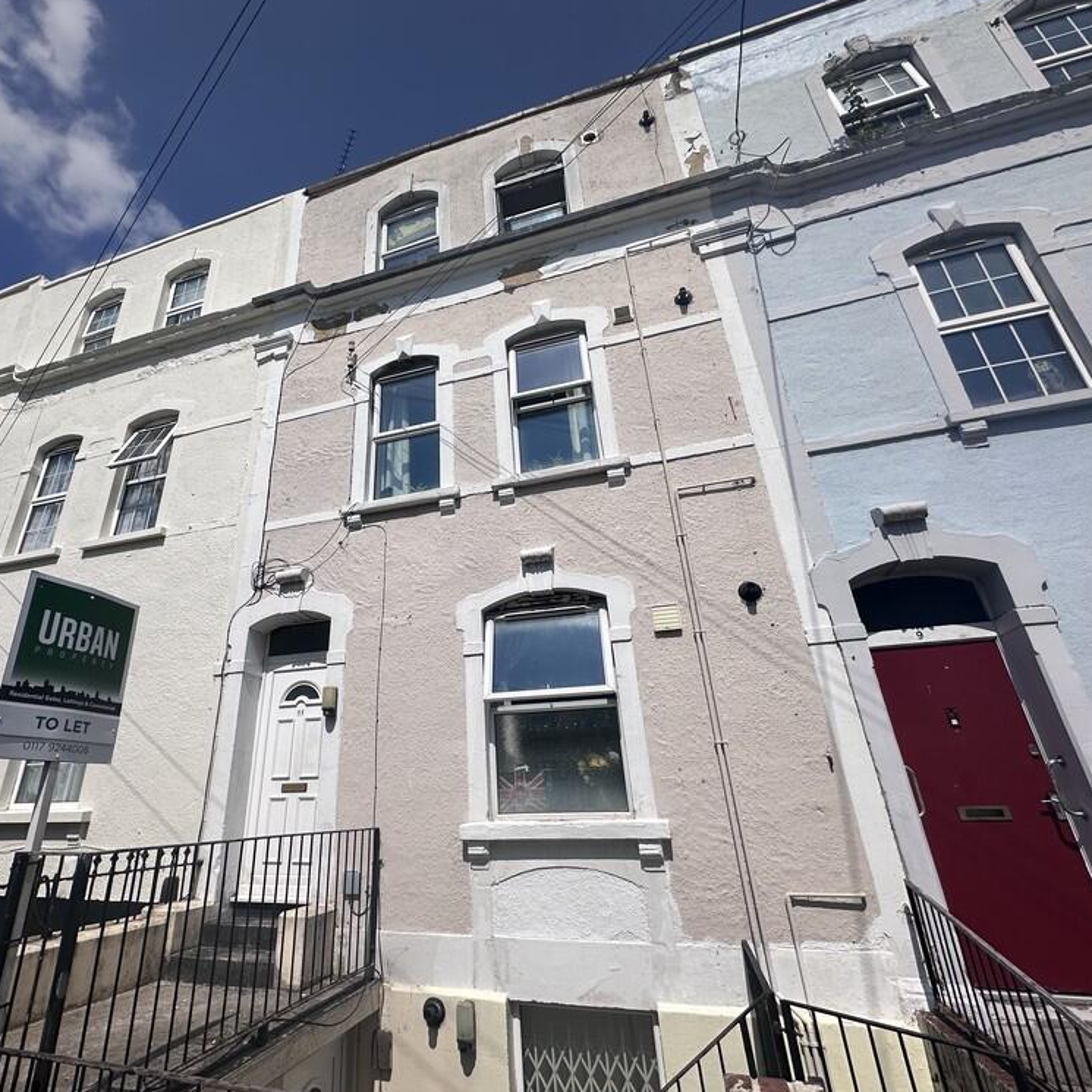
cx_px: 450
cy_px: 541
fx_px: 607
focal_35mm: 17
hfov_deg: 83.2
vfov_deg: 84.0
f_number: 2.2
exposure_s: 1/7813
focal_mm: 2.22
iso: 50
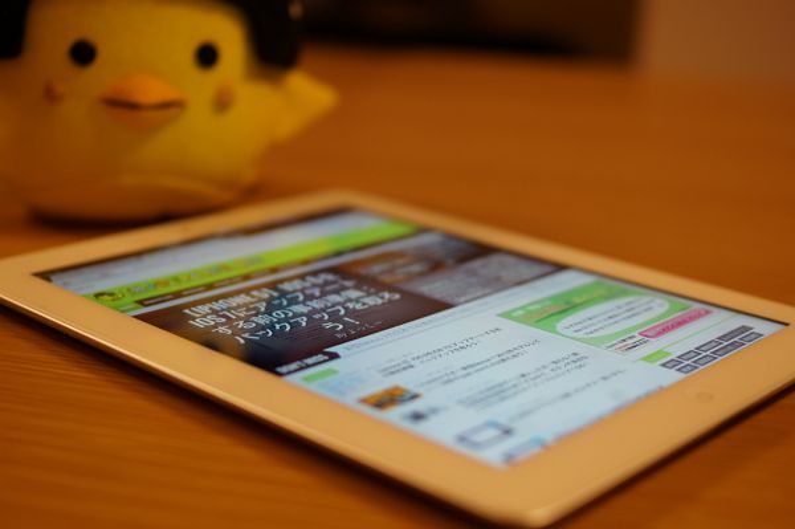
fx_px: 1158
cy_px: 264
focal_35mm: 52
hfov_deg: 37.9
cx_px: 398
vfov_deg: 25.7
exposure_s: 1/60
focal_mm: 35
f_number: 2.2
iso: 160
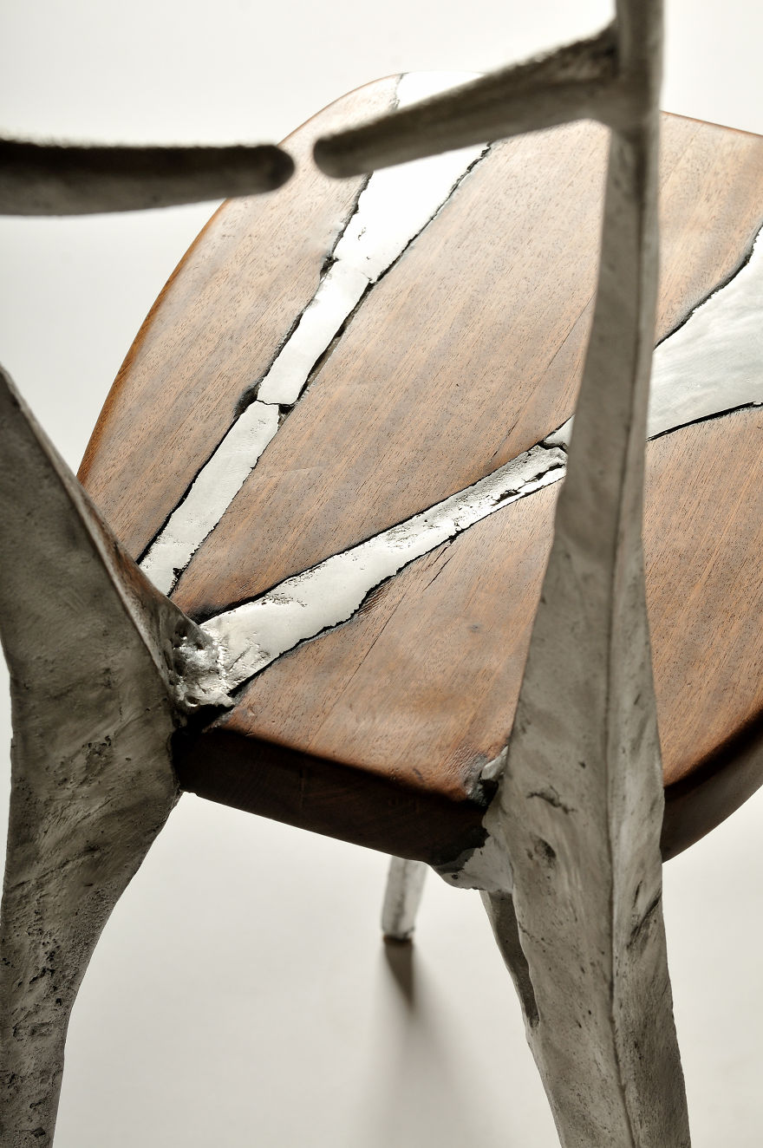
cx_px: 382
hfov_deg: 13.0
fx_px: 3345
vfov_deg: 19.5
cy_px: 574
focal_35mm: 105
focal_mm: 70
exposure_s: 1/200
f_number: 10
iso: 200
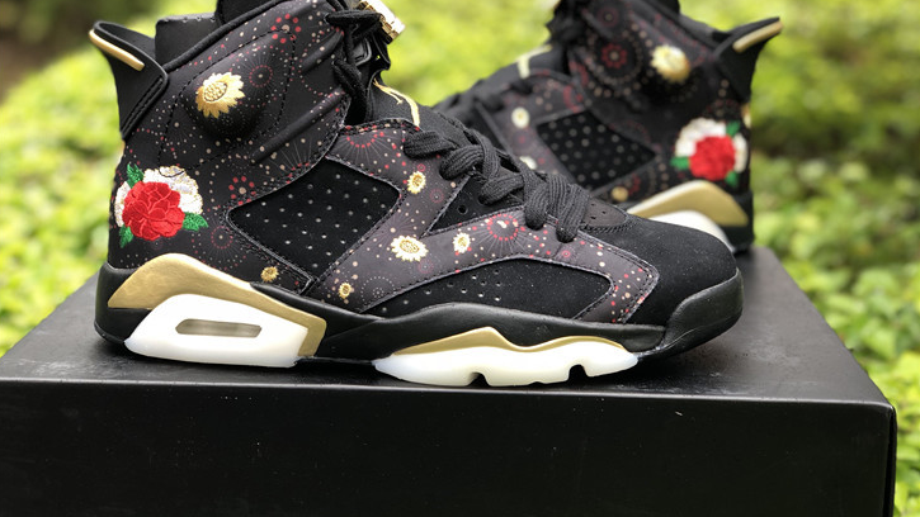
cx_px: 458
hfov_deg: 36.6
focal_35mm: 57
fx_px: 1391
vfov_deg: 21.1
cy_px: 206
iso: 40
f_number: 2.4
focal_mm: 6
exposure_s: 1/100
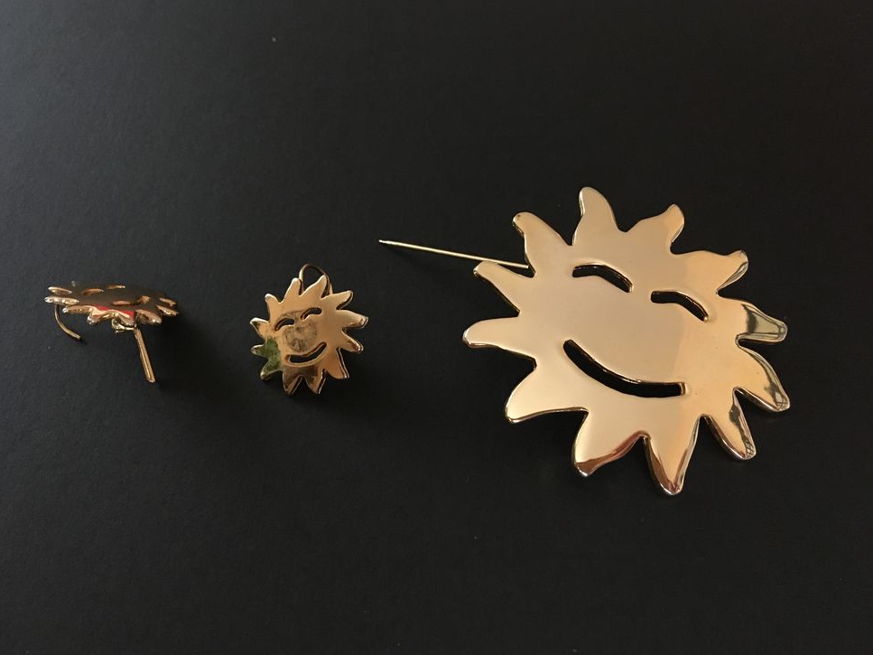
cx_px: 426
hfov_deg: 60.0
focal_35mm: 30
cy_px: 323
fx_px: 756
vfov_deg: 46.8
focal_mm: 4.15
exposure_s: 1/17
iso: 400
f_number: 2.2
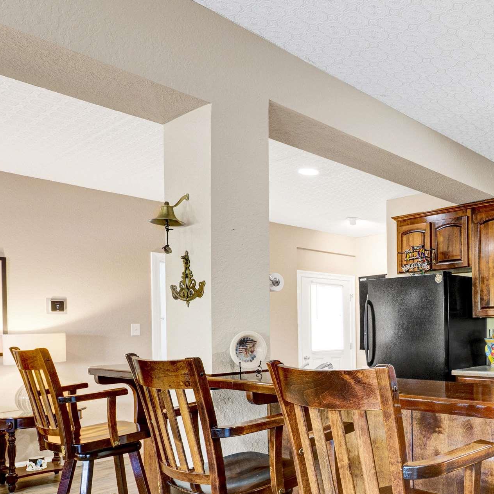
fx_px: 501
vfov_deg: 51.5
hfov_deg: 46.2
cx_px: 466
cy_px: 331
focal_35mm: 31
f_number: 11
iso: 500
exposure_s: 1/5
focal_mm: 15
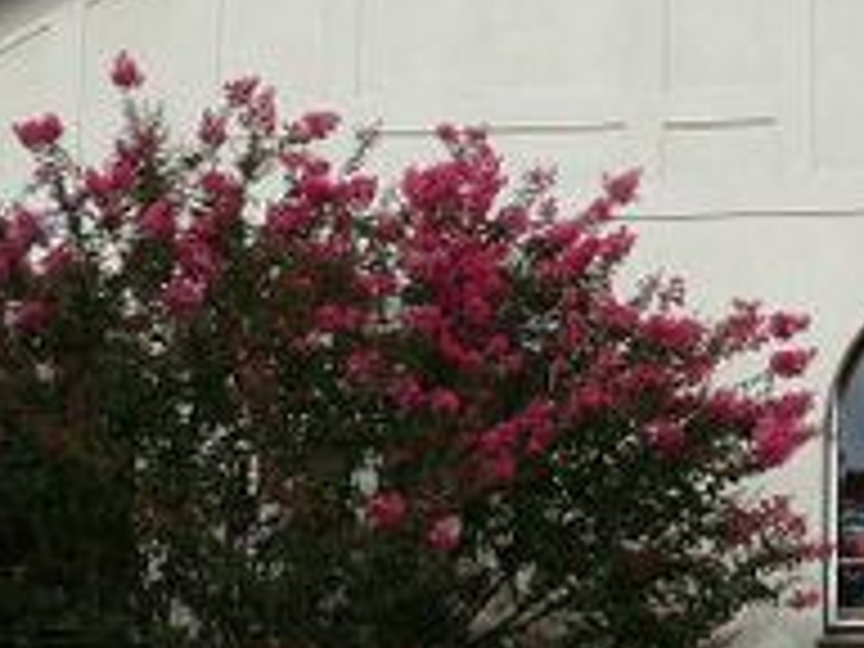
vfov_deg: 14.2
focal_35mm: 103
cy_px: 626
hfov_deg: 18.8
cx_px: 765
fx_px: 2571
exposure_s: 1/250
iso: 100
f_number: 5.6
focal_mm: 4.8
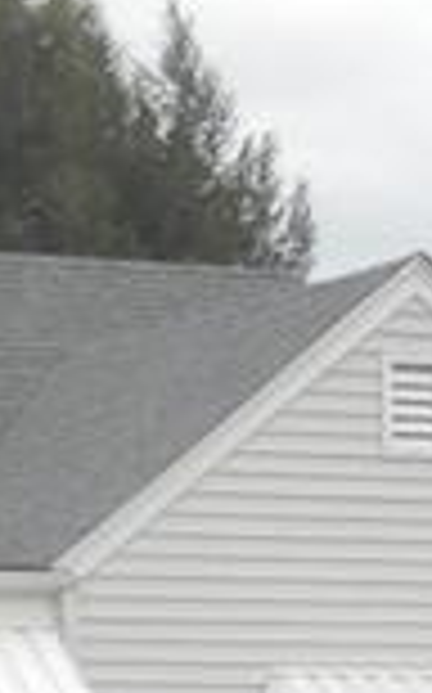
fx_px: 3624
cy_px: 698
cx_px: -108
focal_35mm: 192
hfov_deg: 6.8
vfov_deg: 10.8
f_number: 4
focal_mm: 6.5
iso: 180
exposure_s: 1/60
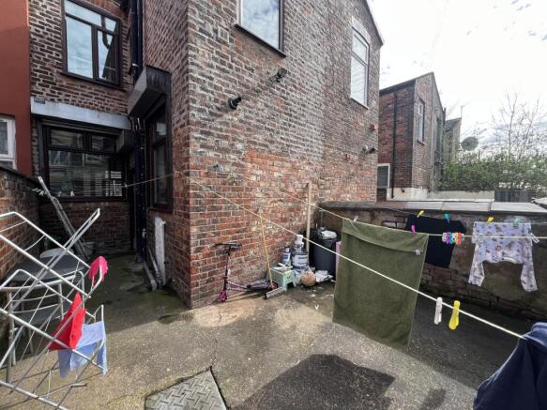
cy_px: 205
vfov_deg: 89.9
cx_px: 274
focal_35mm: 13
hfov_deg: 106.2
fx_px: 205
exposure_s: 1/490
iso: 32
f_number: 1.8
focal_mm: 1.57
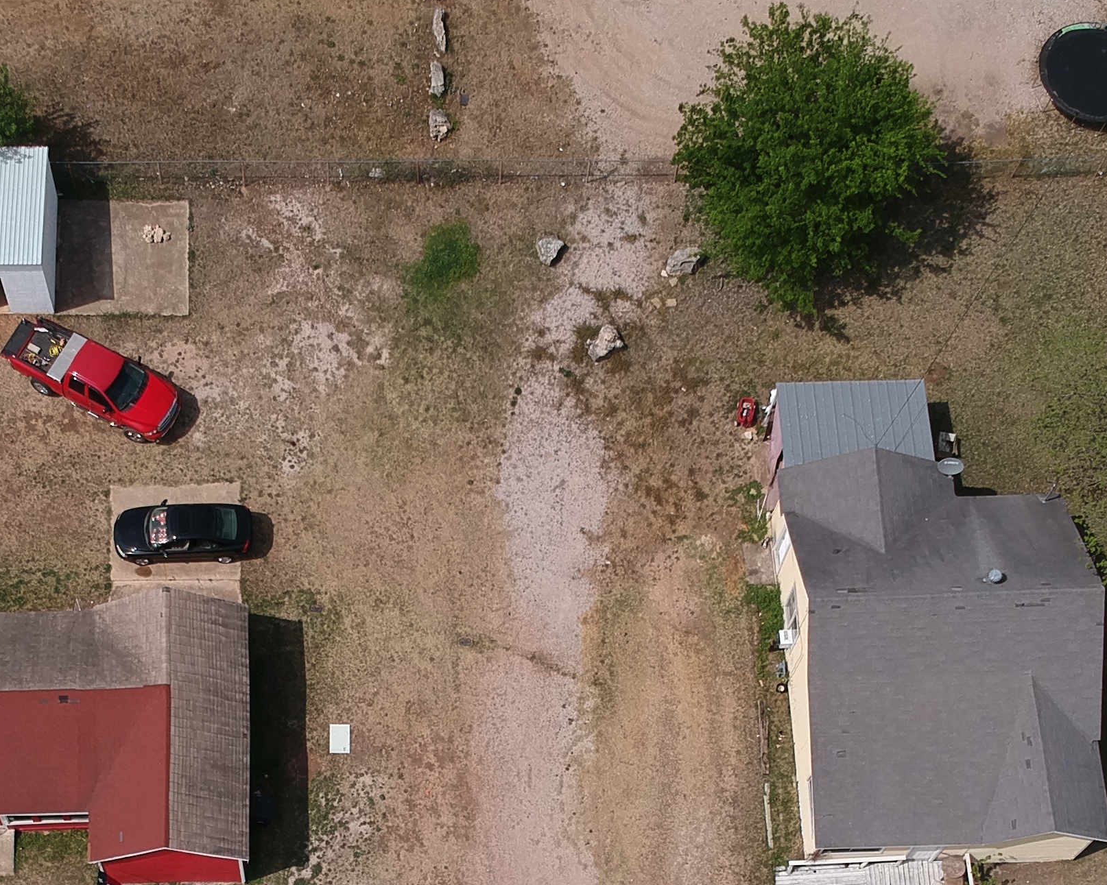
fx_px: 1966
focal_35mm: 60
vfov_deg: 24.4
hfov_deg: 31.3
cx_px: 399
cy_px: 863
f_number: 2.6
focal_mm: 4.49
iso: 100
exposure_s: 1/2000
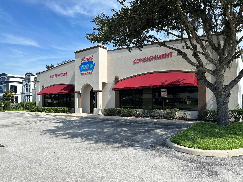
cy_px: 91
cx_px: 122
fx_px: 168
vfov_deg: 56.8
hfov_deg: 71.6
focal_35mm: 24
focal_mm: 6.86
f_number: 1.78
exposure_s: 1/4016
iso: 80
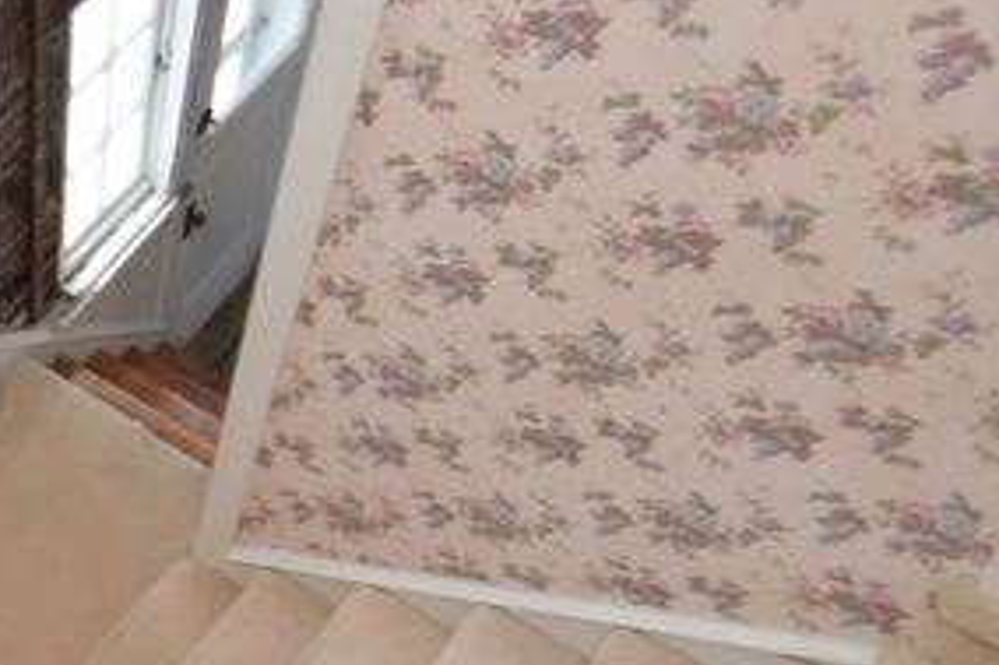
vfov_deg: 28.9
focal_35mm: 46
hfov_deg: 37.1
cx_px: -56
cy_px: 475
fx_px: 1276
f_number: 3.5
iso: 100
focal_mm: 10
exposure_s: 1/60
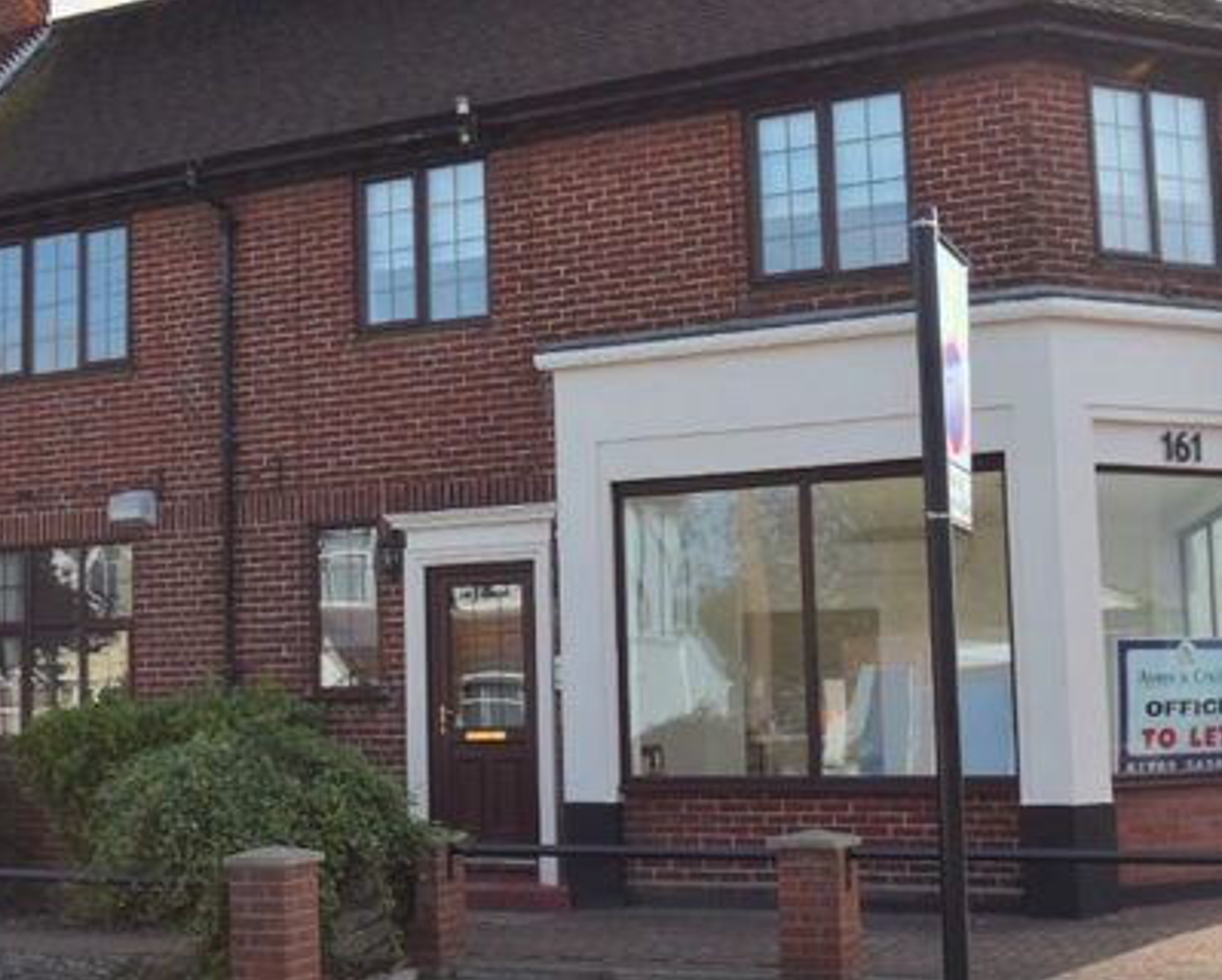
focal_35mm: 52
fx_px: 1876
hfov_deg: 35.9
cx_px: 450
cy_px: 446
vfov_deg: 29.3
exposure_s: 1/180
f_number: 6.7
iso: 100
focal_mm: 21
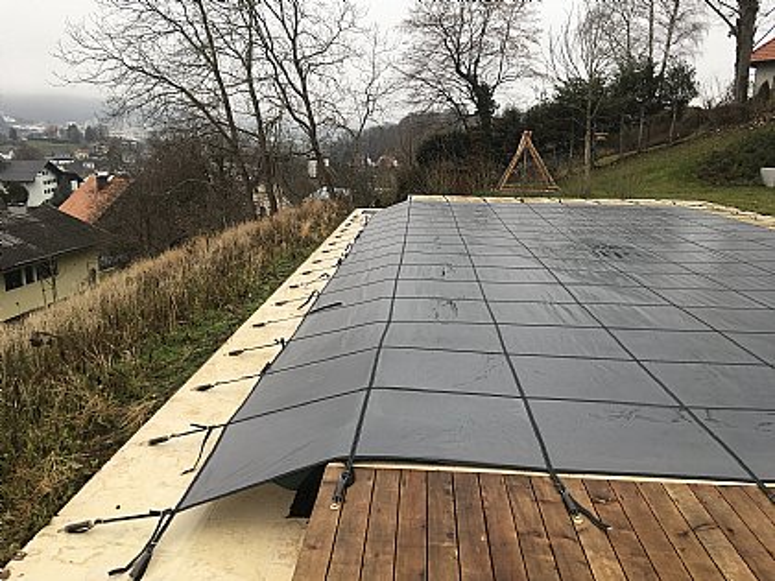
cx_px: 388
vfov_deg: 48.2
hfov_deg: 61.7
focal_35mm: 29
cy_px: 290
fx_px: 649
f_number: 2.2
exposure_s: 1/106
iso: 25
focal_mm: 4.15
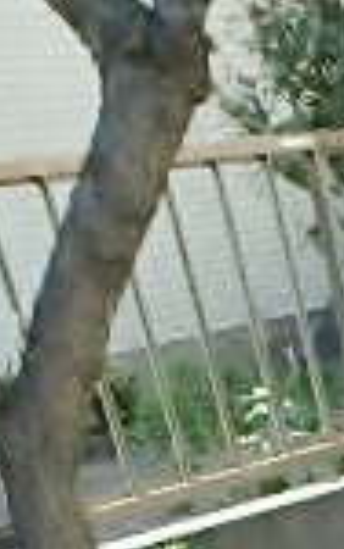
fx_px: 1422
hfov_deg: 10.3
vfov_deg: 19.7
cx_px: 1010
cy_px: 758
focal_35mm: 95
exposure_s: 1/320
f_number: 3.5
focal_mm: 3.7
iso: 125
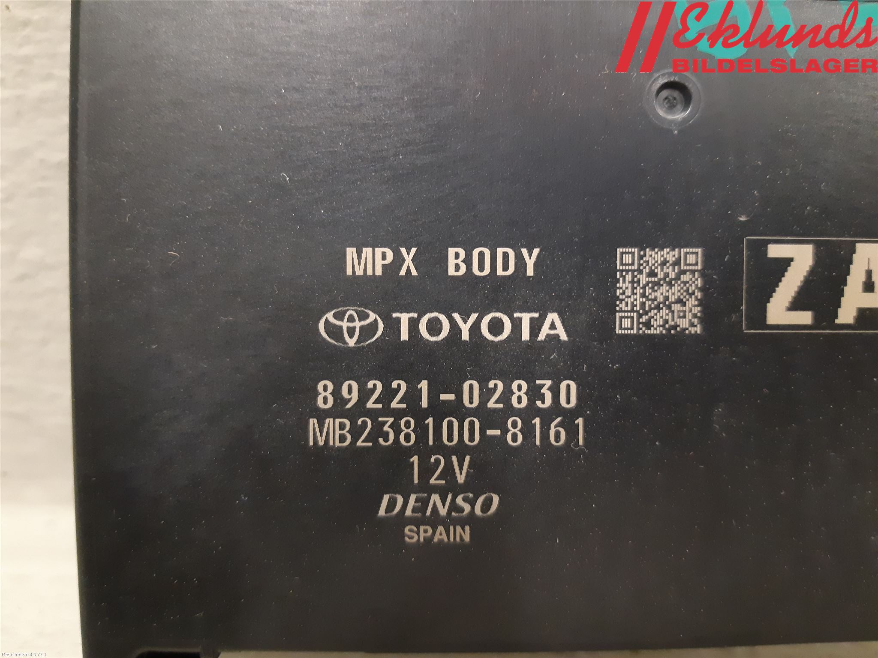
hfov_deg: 67.3
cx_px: 439
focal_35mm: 26
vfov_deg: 53.1
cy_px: 329
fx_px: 659
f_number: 1.7
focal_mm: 3.93
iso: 320
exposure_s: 1/25
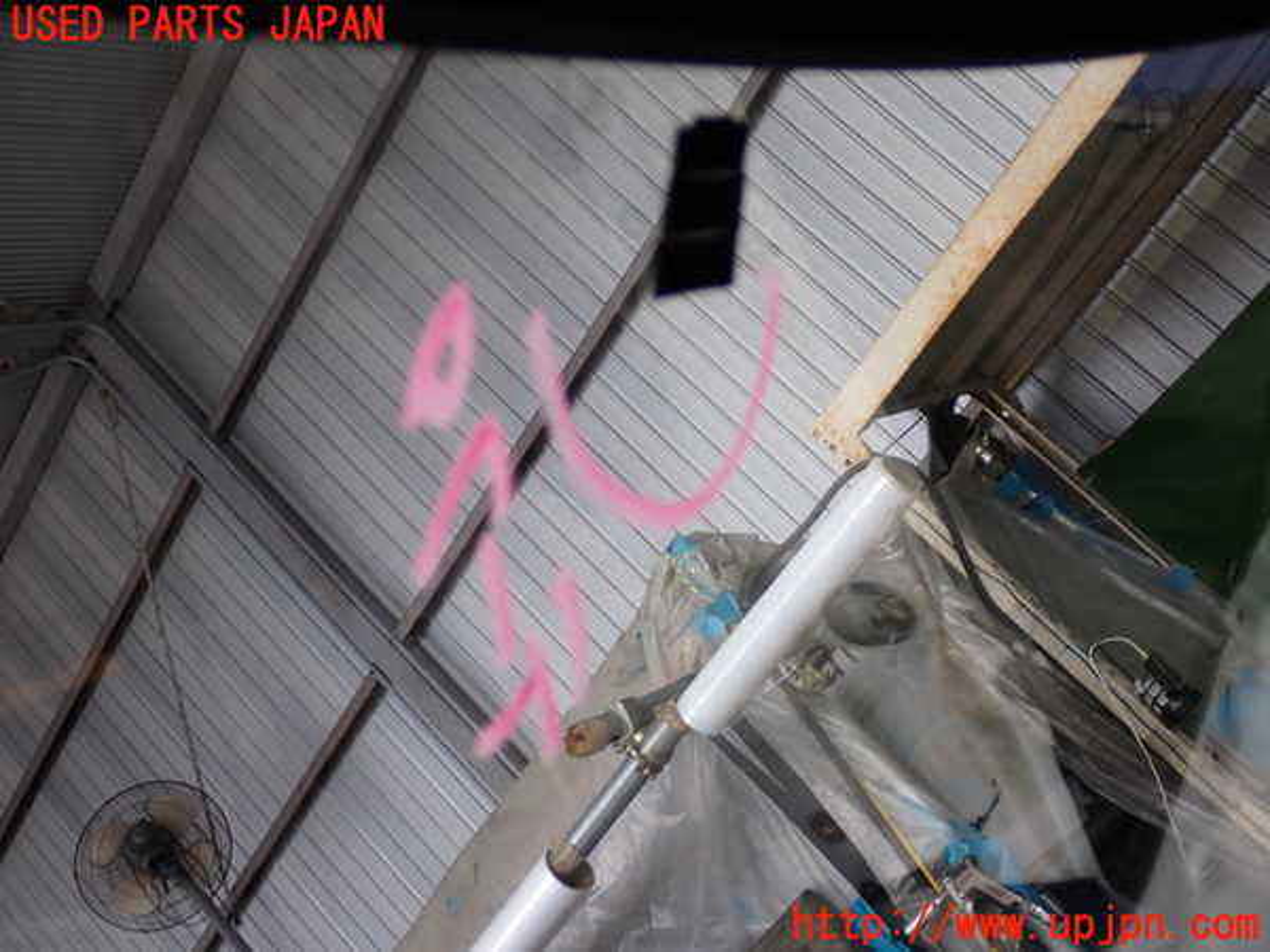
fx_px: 1724
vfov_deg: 30.9
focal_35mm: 47
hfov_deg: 40.4
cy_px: 476
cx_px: 635
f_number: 3.1
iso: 200
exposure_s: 1/60
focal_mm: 8.4
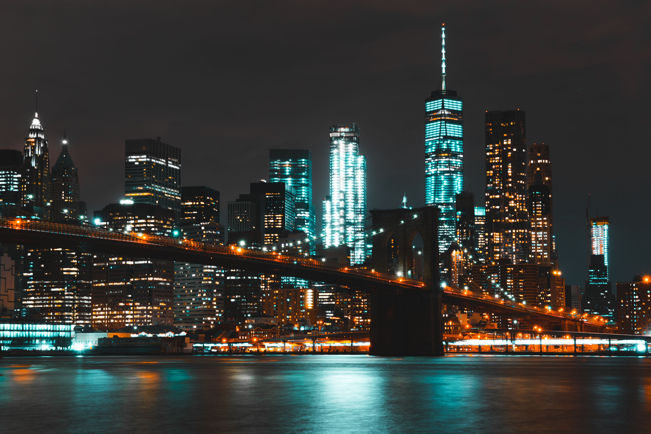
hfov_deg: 29.2
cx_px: 326
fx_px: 1248
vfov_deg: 19.7
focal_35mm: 69
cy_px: 217
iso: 100
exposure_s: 8
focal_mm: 46
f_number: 8
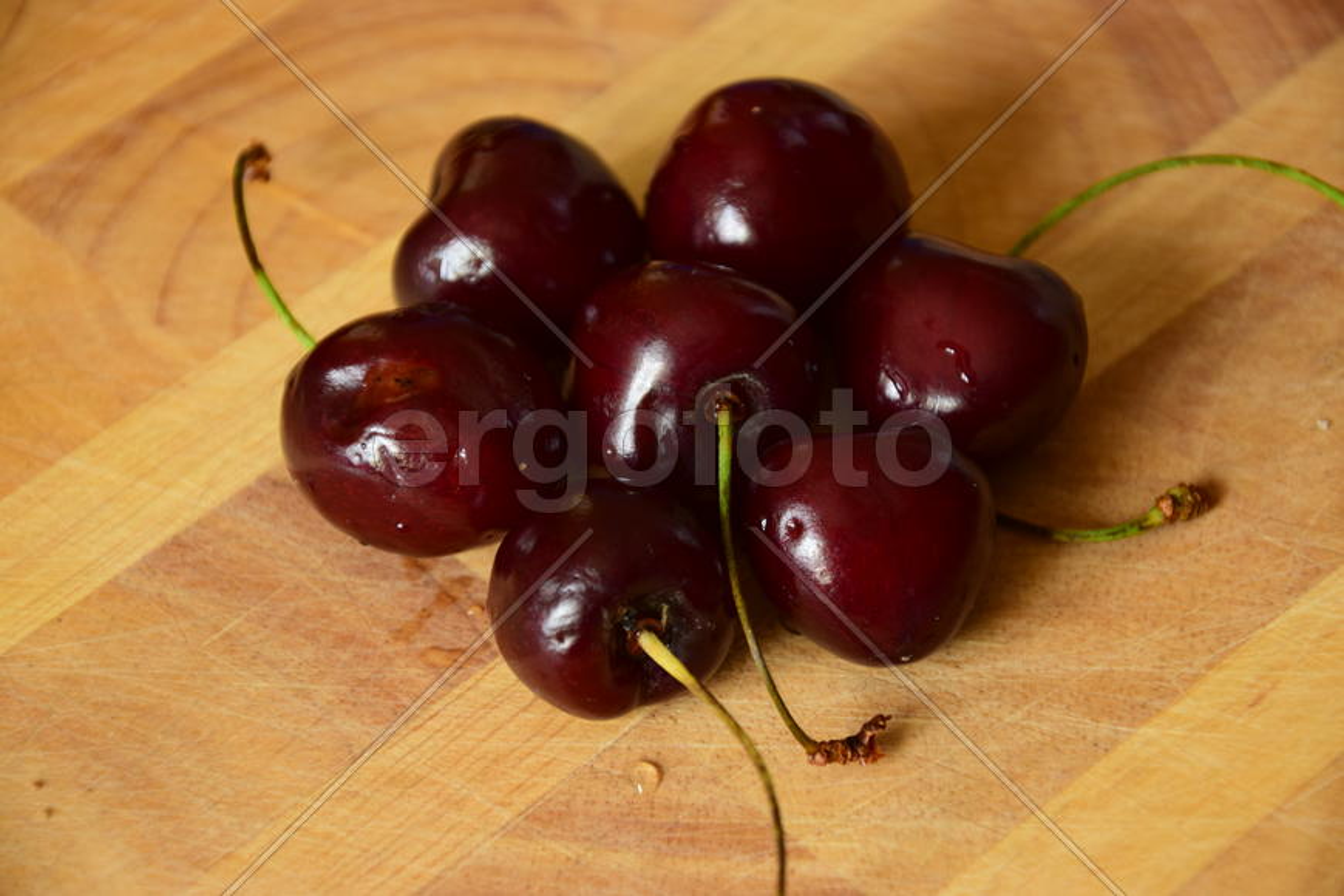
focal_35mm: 158
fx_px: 5880
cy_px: 448
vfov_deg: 8.7
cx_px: 672
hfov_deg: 13.0
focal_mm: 105
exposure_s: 1/3
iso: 100
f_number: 5.6
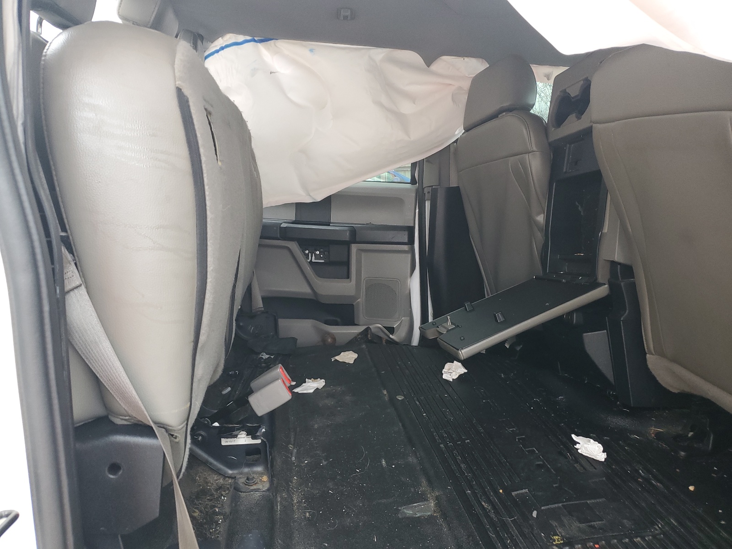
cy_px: 274
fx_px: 550
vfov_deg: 53.1
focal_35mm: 26
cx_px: 366
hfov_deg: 67.3
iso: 86
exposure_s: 1/60.2
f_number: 1.5
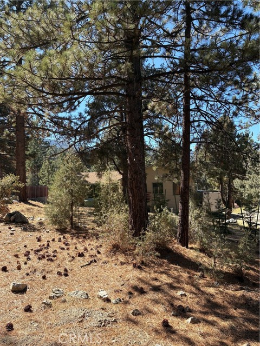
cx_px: 130
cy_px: 173
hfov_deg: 53.1
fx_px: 260
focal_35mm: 26
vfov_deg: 67.3
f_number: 1.6
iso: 50
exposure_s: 1/907
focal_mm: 5.96
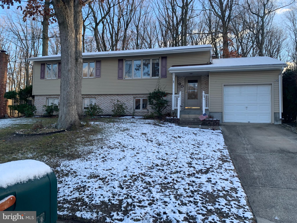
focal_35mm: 26
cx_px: 148
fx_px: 223
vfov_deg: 53.1
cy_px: 112
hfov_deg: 67.3
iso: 25
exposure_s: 1/355
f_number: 1.8
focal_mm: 4.25
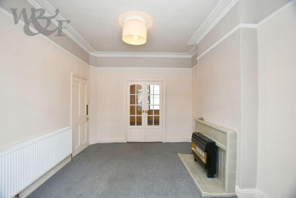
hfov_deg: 100.4
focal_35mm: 15
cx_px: 148
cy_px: 99
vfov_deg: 77.4
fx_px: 123
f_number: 4
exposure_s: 1/60
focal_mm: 10
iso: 280
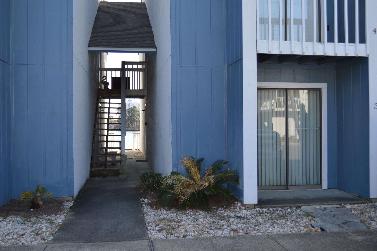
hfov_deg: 49.6
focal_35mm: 39
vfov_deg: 34.1
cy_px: 126
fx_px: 408
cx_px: 188
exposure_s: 1/200
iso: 100
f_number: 5
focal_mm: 26
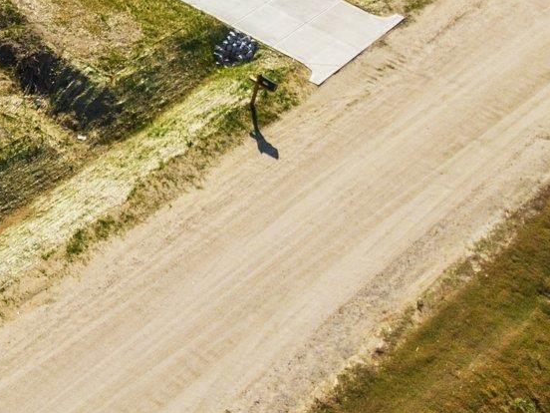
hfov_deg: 17.6
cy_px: -258
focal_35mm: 89
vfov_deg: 15.0
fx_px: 1414
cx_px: -453
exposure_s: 1/500
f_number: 2.8
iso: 360
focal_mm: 12.29
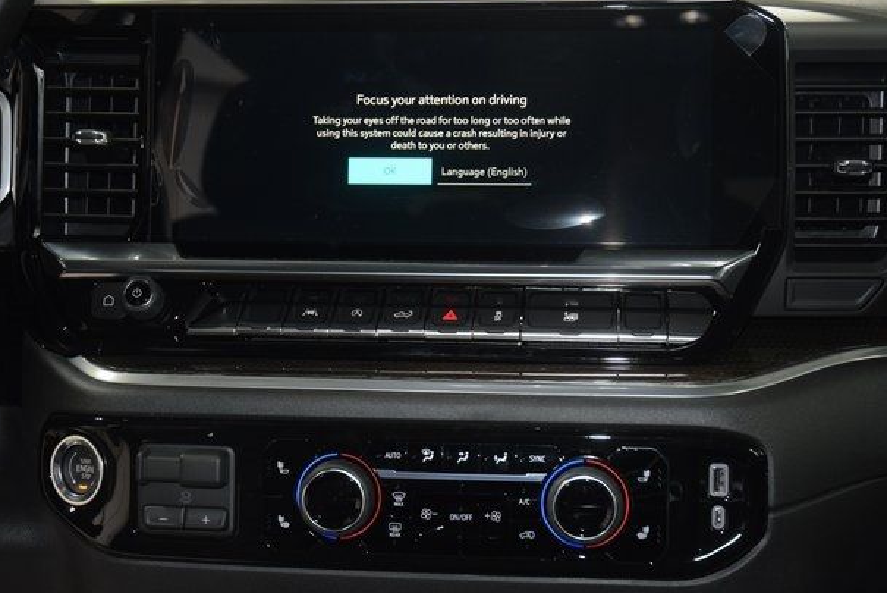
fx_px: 1369
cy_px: 299
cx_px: 456
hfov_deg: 35.9
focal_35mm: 56
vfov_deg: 24.4
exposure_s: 1/60
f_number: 4.2
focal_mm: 35
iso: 1600
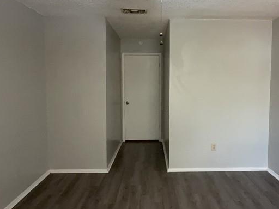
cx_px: 159
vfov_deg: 49.7
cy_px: 93
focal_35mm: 28
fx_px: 226
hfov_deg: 63.2
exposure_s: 1/60
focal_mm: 2.22
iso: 500
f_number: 2.2
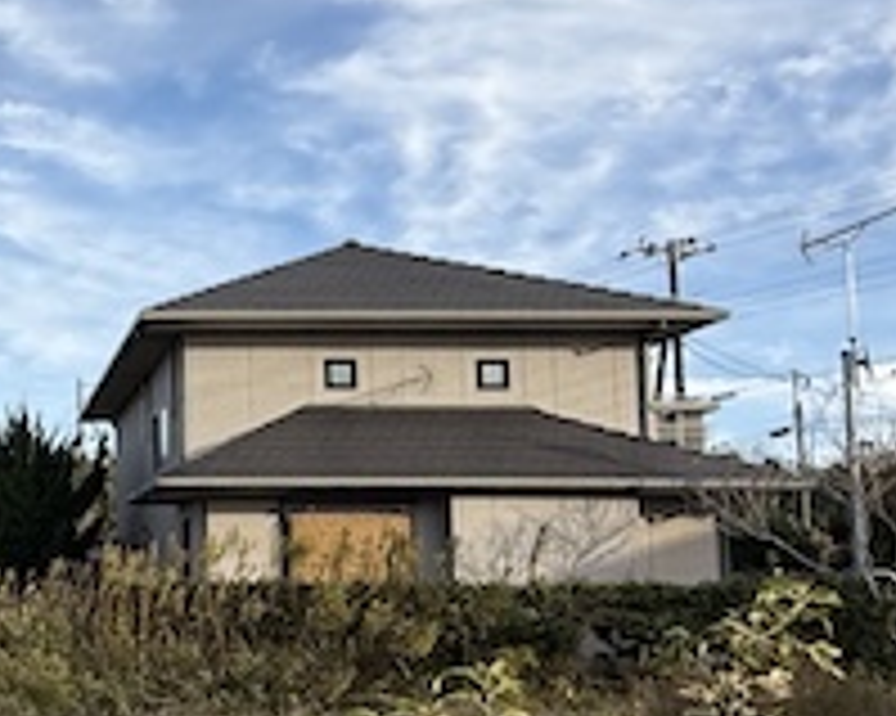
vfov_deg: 27.5
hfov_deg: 30.8
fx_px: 1458
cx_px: -72
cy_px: 455
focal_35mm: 55
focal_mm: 2.22
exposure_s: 1/1259
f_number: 2.2
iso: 50
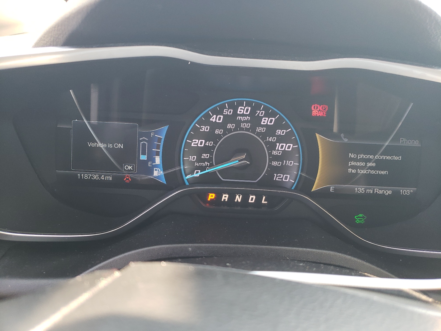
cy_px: 166
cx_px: 220
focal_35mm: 26
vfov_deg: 53.1
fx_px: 331
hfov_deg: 67.3
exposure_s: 1/120
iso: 88
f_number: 1.5
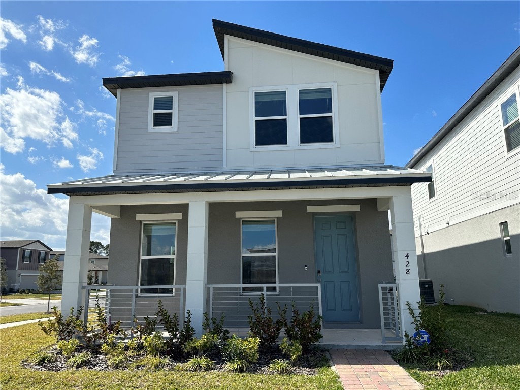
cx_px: 260
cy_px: 195
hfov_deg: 71.6
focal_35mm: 24
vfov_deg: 56.8
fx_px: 361
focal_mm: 6.86
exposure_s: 1/6211
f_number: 1.78
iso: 80
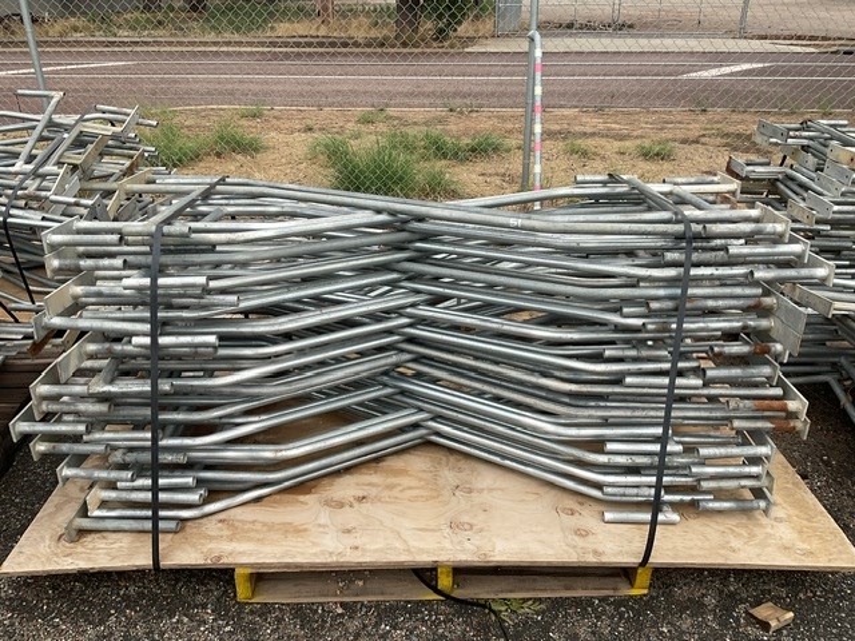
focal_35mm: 29
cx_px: 428
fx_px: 716
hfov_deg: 61.7
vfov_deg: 48.2
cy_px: 320
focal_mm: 3
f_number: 1.8
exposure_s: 1/1055
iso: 16
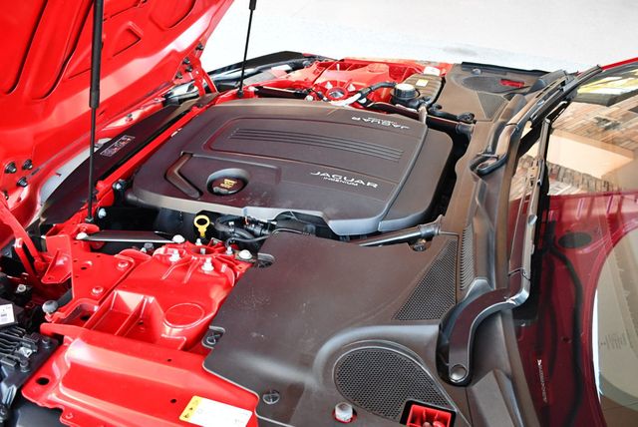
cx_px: 319
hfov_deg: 53.1
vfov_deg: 36.9
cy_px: 214
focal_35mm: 36
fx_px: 639
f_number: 3.5
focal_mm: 18
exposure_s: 1/125
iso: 1000
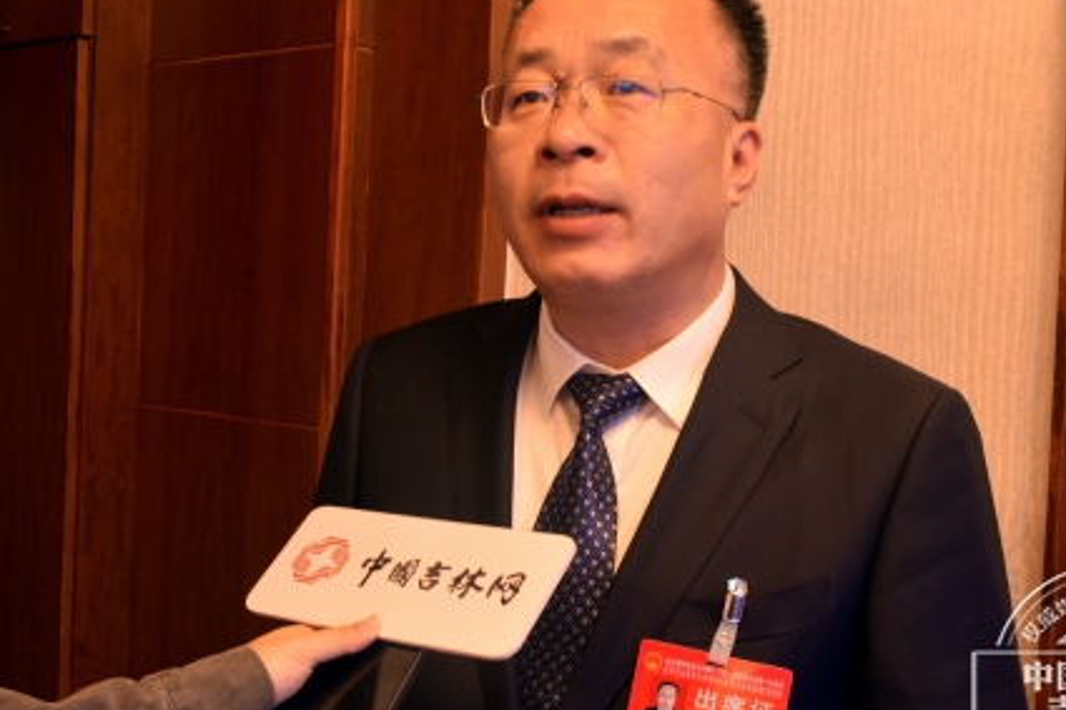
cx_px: 532
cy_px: 331
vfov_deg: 27.7
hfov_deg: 40.6
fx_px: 1442
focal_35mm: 49
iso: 500
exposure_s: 1/13
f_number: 6.3
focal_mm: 23
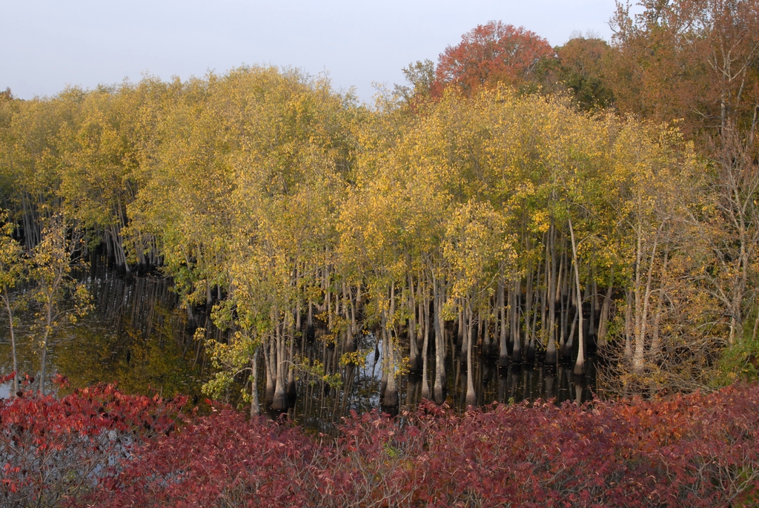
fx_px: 1108
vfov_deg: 25.8
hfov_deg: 37.8
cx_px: 380
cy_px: 254
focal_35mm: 52
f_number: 8
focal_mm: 35
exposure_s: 1/250
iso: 400
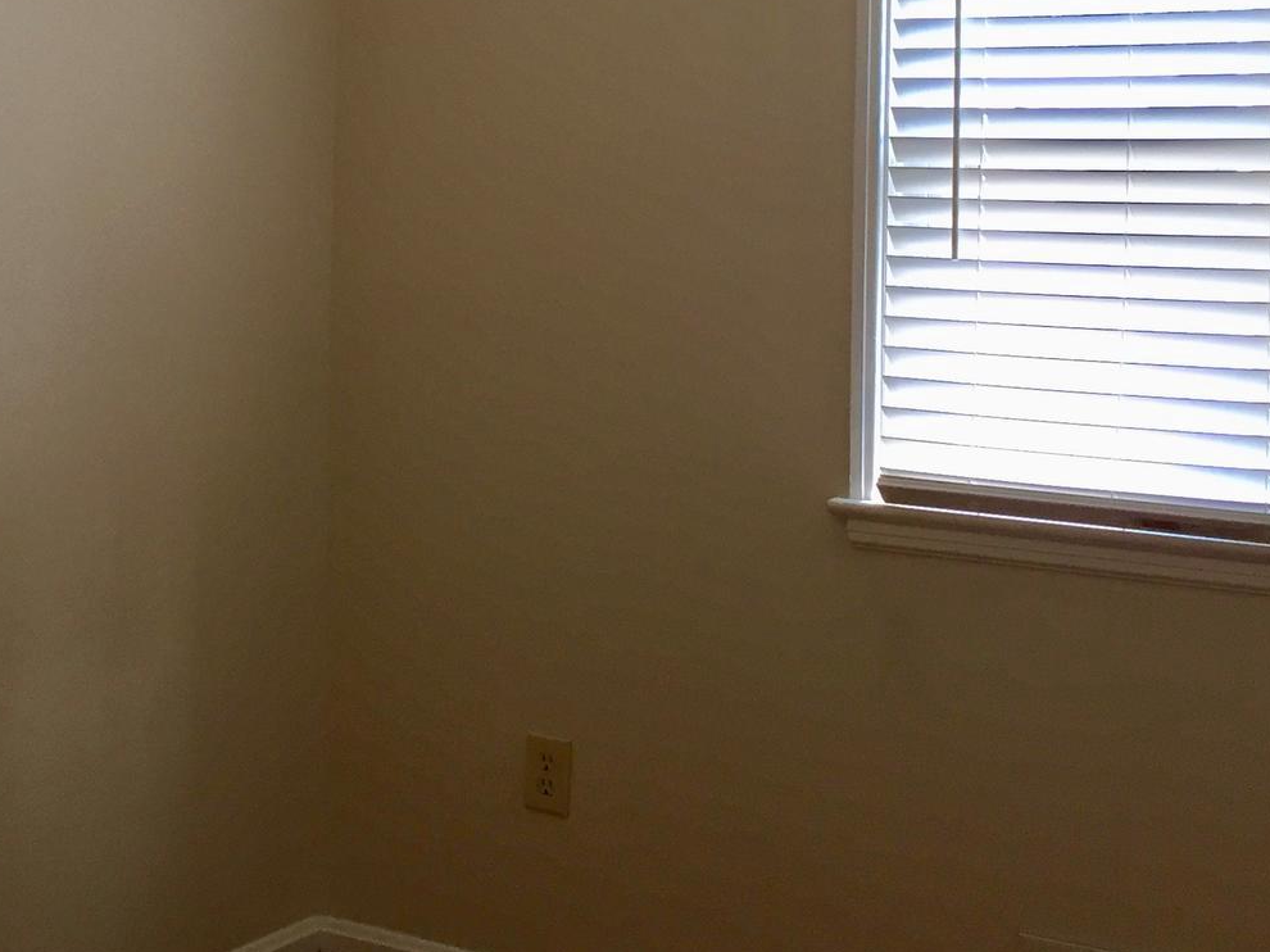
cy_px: 146
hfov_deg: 31.7
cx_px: 331
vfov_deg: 23.9
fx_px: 2201
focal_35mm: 60
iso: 32
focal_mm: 4.15
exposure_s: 1/30
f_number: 2.2
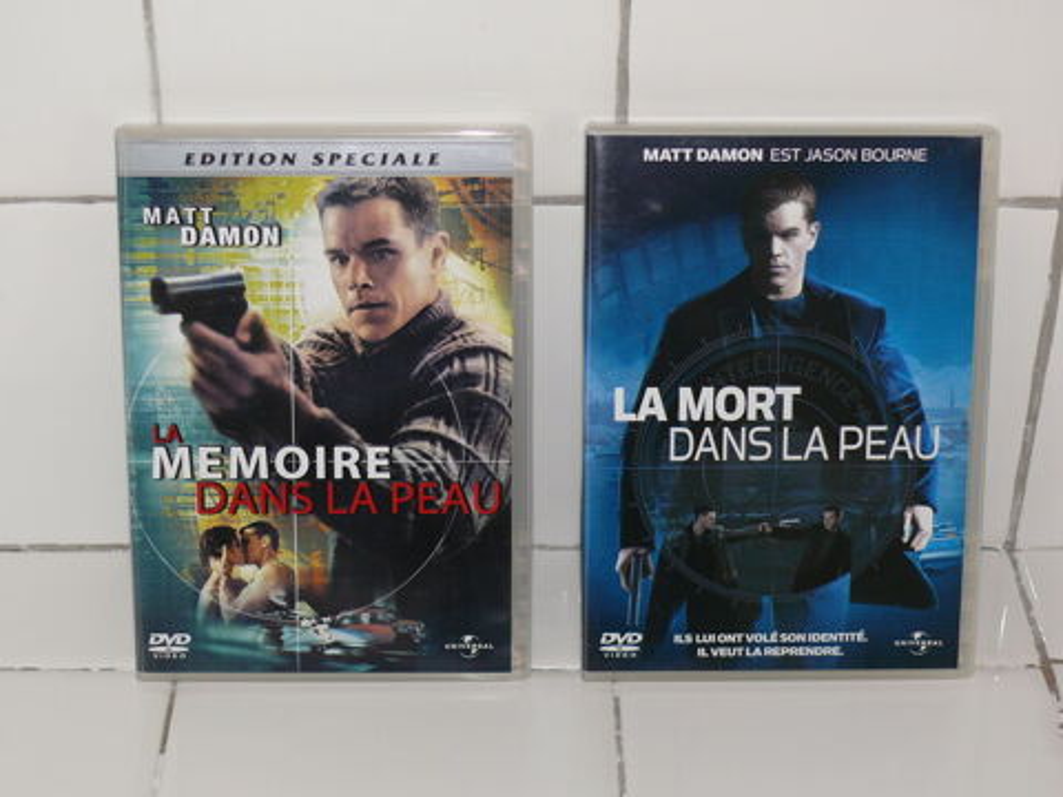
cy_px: 398
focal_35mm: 71
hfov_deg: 27.4
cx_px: 532
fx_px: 2180
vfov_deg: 20.7
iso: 100
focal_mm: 12.1
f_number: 3.2
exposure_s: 1/30
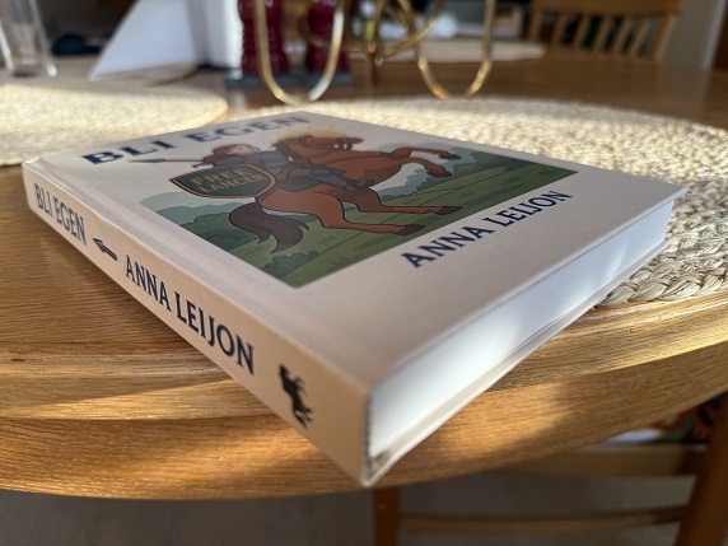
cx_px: 364
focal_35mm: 24
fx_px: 505
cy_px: 273
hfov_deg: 71.6
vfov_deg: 56.8
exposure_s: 1/246
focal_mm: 6.76
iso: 80
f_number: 1.78
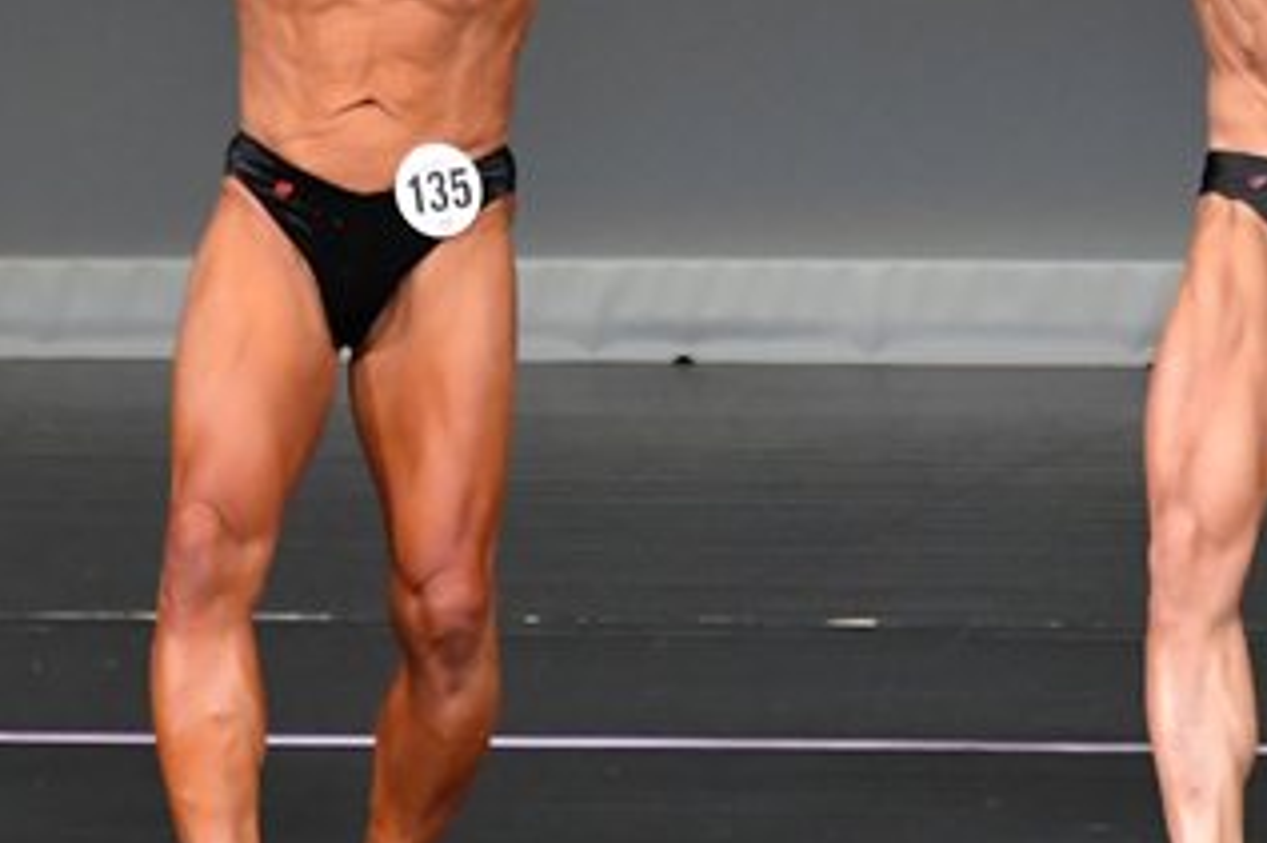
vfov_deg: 1.8
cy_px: 188
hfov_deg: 2.7
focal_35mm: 769
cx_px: 809
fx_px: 27049
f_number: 5.6
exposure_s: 1/400
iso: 5000
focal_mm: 210
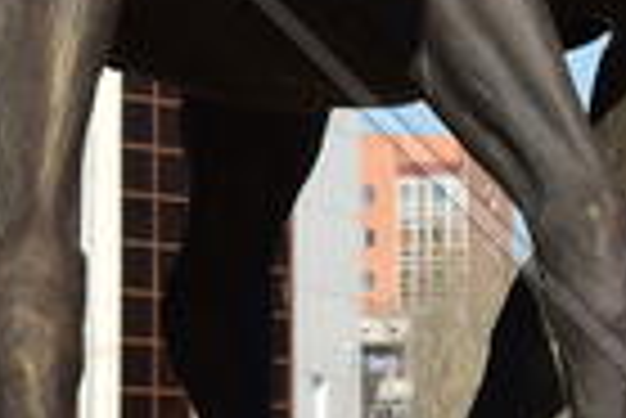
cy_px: -238
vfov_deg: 4.2
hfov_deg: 6.2
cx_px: 23
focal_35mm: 329
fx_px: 5729
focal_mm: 35
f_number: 9
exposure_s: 1/320
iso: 100
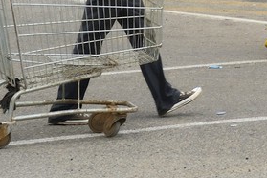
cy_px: -308
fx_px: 2039
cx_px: 624
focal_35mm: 275
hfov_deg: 7.1
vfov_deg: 4.8
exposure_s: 1/320
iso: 200
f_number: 13
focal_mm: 48
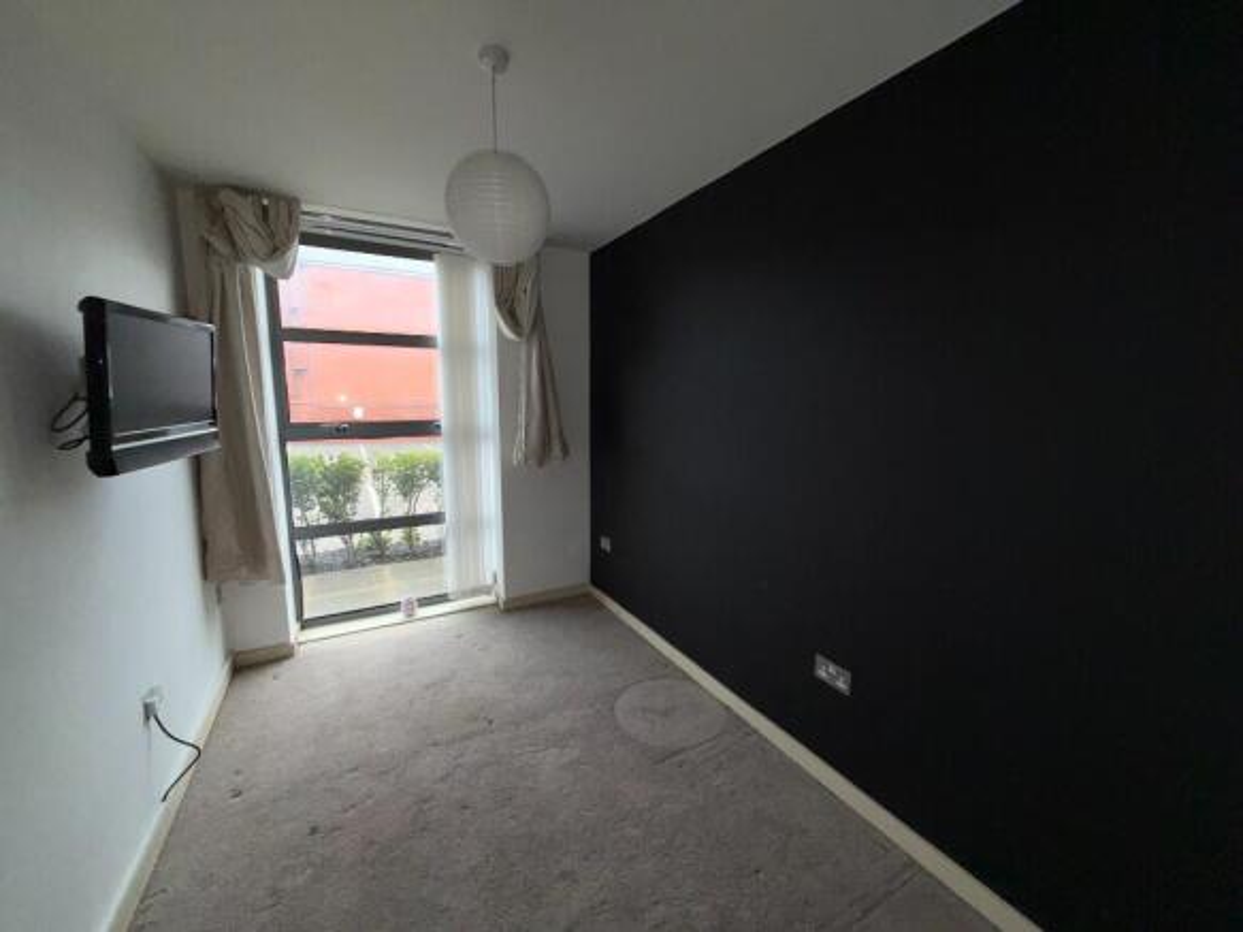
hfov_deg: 102.1
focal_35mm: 14
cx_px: 622
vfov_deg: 85.7
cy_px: 466
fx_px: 503
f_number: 2.2
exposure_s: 1/76
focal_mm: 2.22
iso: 50
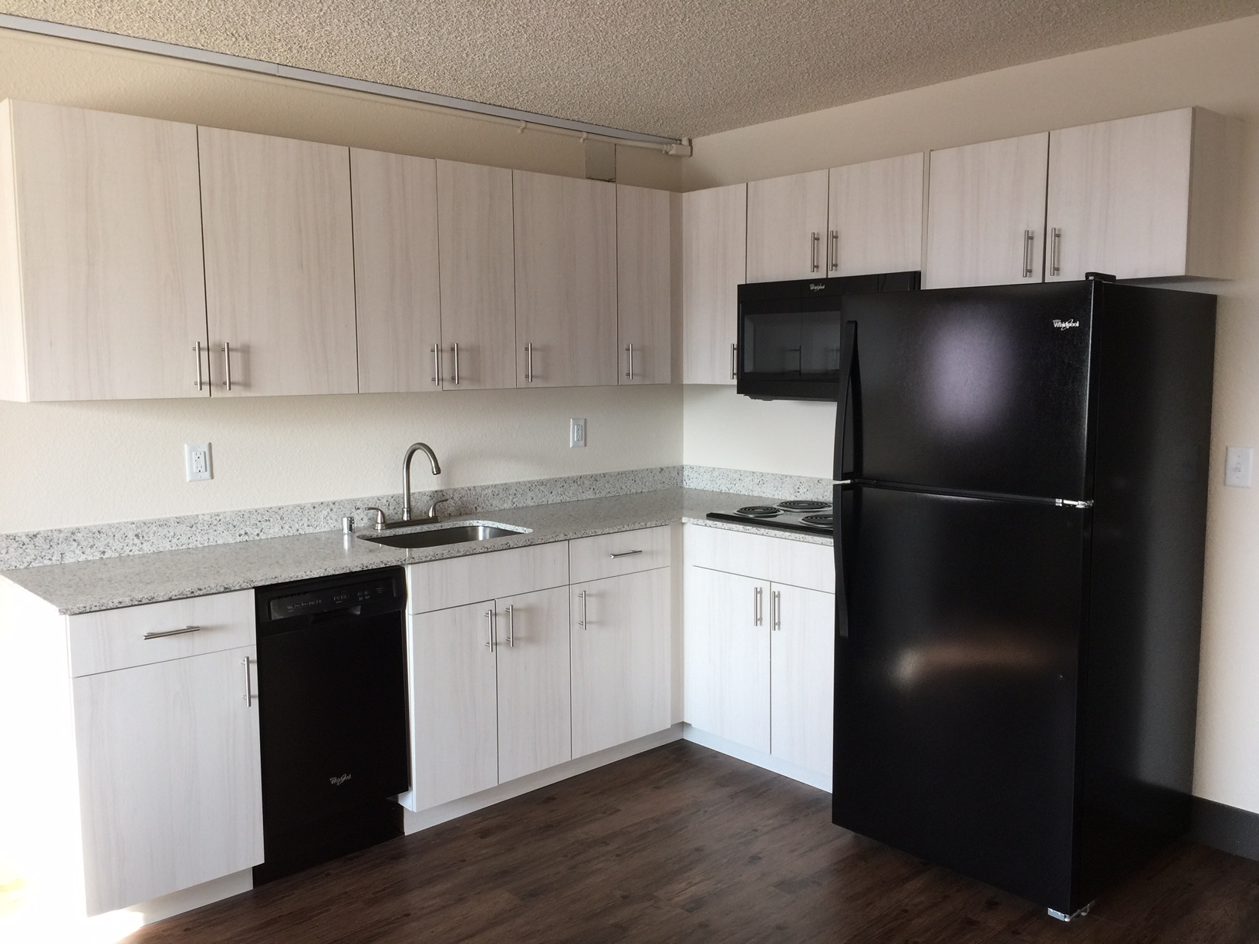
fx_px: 1055
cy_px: 472
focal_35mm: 29
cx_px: 630
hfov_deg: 61.7
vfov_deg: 48.2
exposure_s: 1/40
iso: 32
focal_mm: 4.15
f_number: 2.2
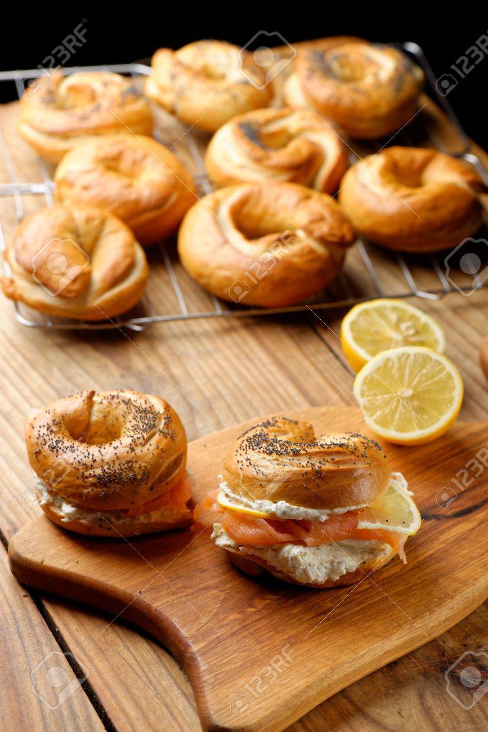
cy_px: 366
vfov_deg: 19.5
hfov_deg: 13.0
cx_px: 244
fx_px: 2134
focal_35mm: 105
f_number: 8
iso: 100
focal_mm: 105
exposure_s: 1/160
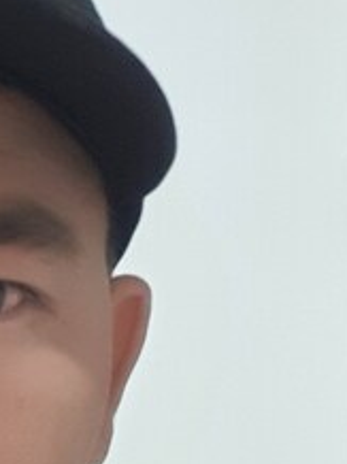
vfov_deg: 16.9
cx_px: -230
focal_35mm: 114
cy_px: 477
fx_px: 1527
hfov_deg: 12.1
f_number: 1.7
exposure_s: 1/24
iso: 400
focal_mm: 2.92
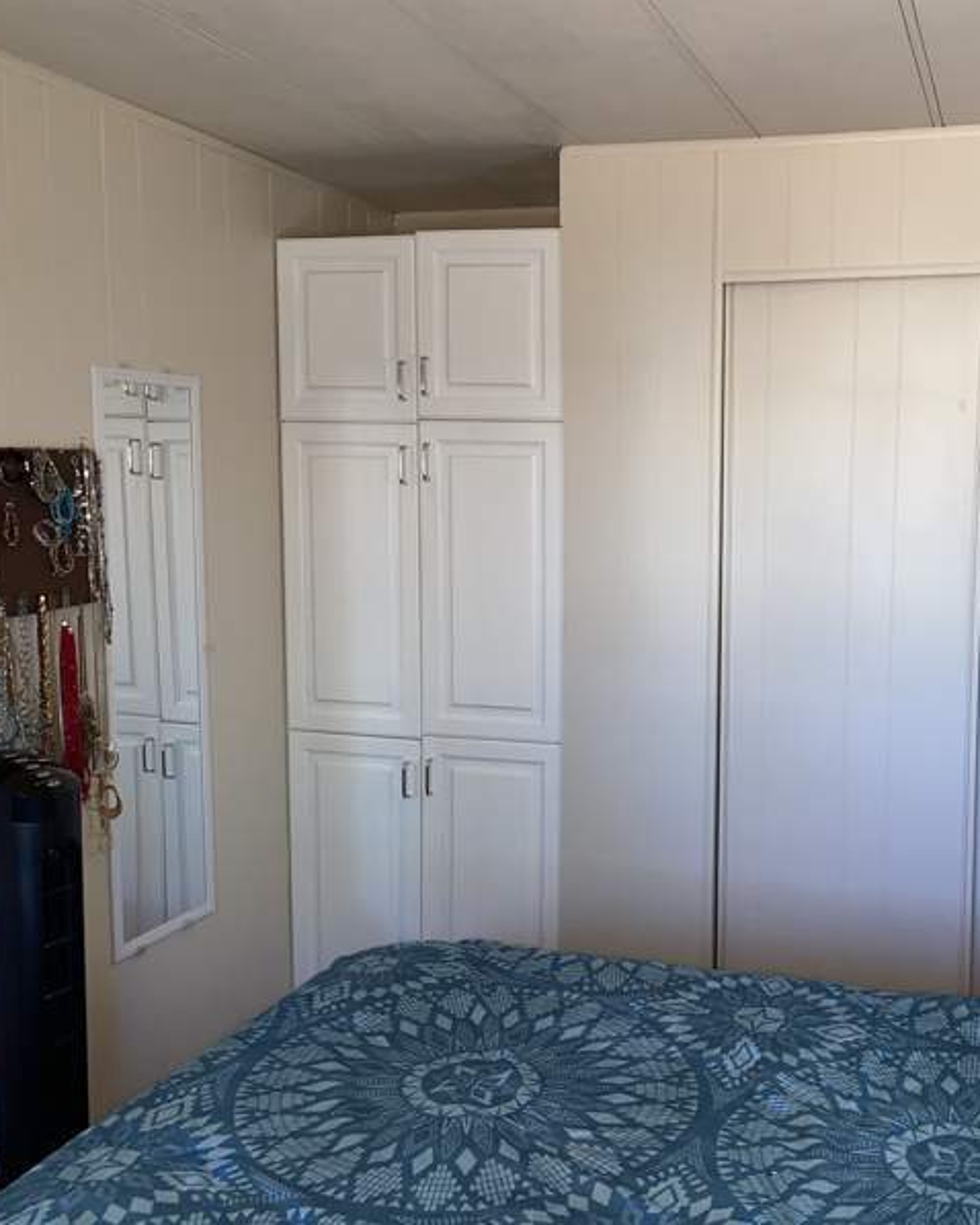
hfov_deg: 42.5
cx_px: 695
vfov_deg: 52.8
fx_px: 1232
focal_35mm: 34
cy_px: 611
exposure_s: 1/120
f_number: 1.8
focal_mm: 4.25
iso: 40
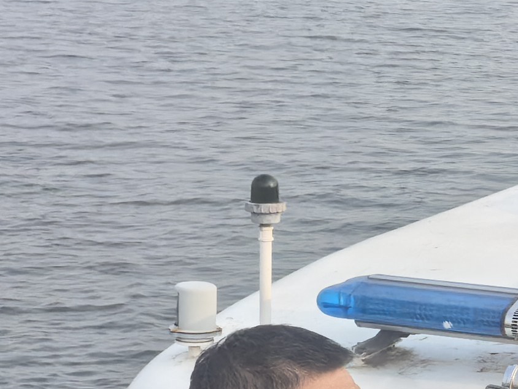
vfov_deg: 11.3
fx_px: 1960
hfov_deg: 13.0
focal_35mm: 131
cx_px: 1051
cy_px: 317
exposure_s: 1/1295
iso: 160
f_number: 4
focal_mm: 5.75
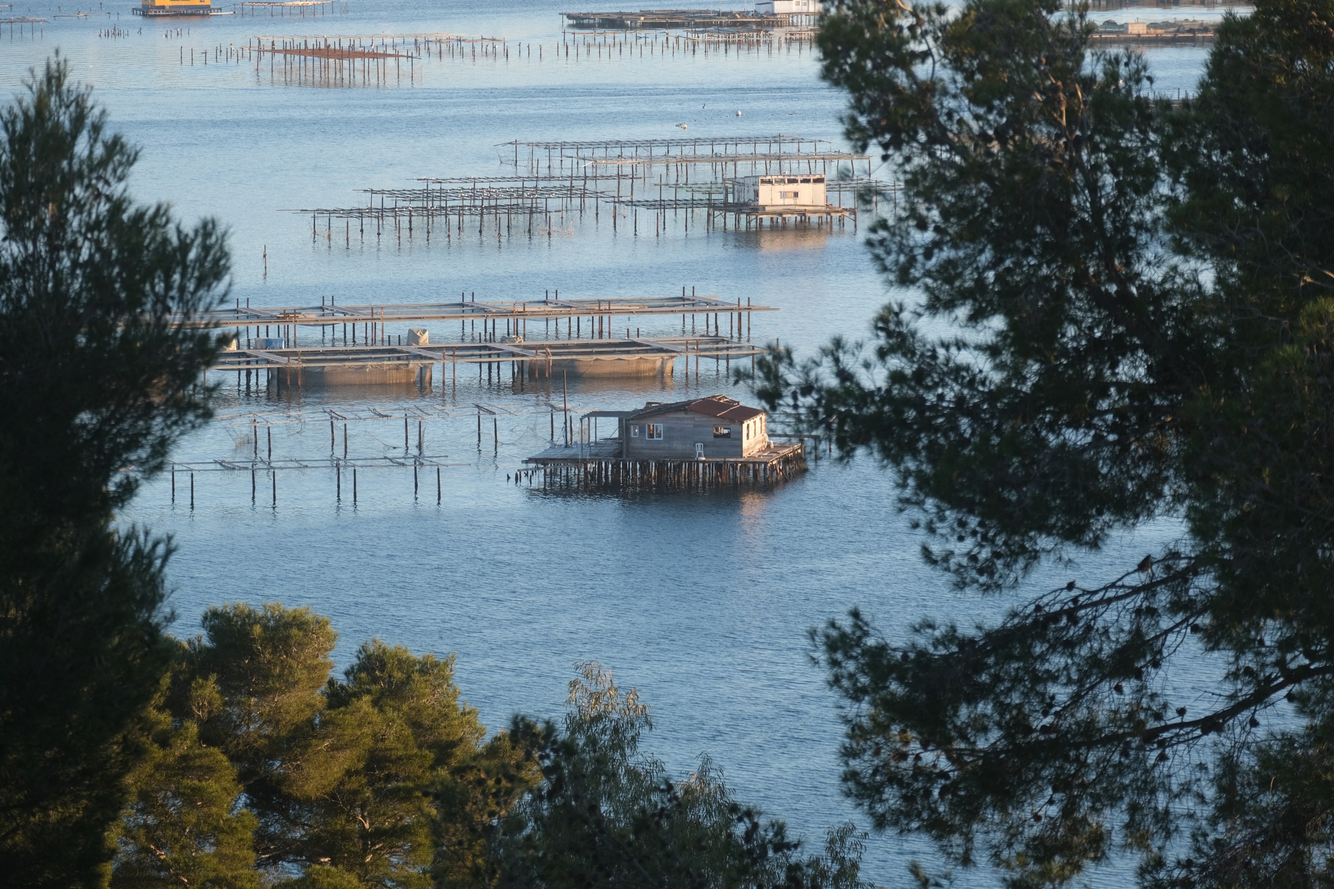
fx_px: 6707
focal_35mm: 181
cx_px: 667
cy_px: 444
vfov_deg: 7.6
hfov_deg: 11.4
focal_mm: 120.6
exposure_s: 1/180
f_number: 5.8
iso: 200
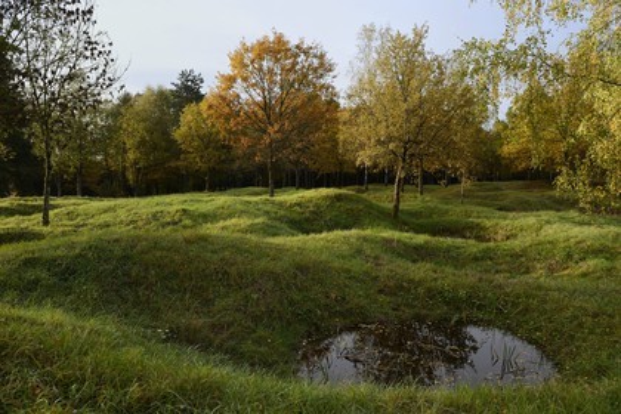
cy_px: 207
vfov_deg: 53.1
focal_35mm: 24
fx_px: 414
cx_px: 310
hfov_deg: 73.7
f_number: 7.1
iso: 200
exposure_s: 1/200
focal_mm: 24
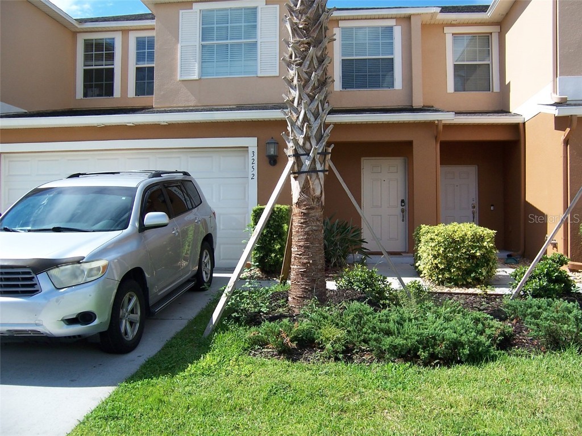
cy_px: 218
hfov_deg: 55.4
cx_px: 291
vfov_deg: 42.9
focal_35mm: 33
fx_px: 555
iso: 80
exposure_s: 1/750
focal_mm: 5.5
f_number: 3.4
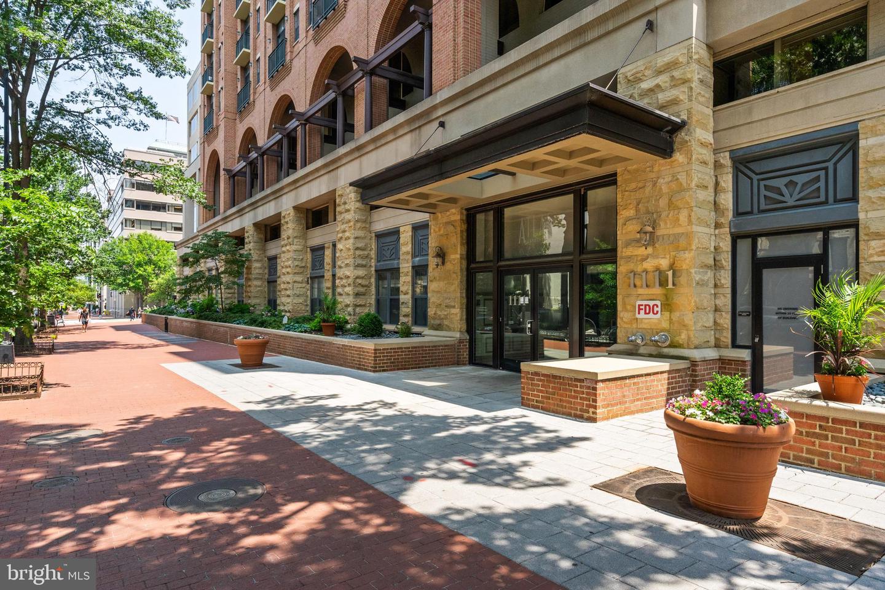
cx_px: 442
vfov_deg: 61.9
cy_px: 295
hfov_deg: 84.0
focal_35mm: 20
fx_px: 492
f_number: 8
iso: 640
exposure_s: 1/640
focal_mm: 20
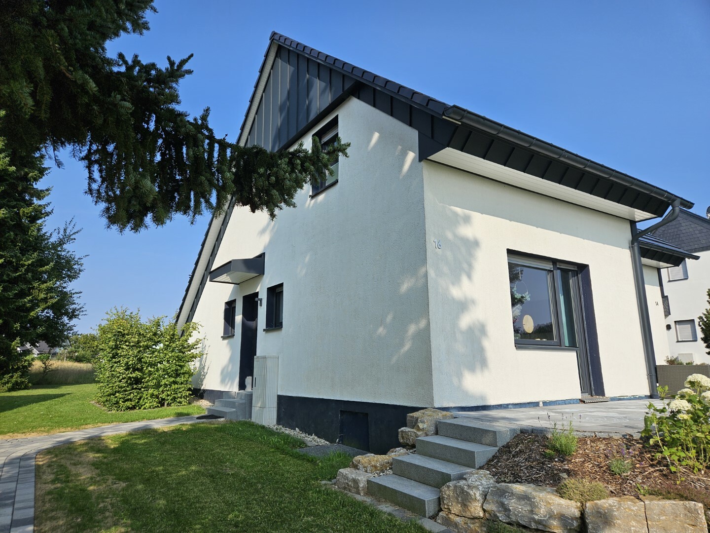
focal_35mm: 23
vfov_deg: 58.9
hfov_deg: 73.9
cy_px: 266
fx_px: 472
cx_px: 355
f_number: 1.8
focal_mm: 5.4
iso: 25
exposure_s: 1/2128
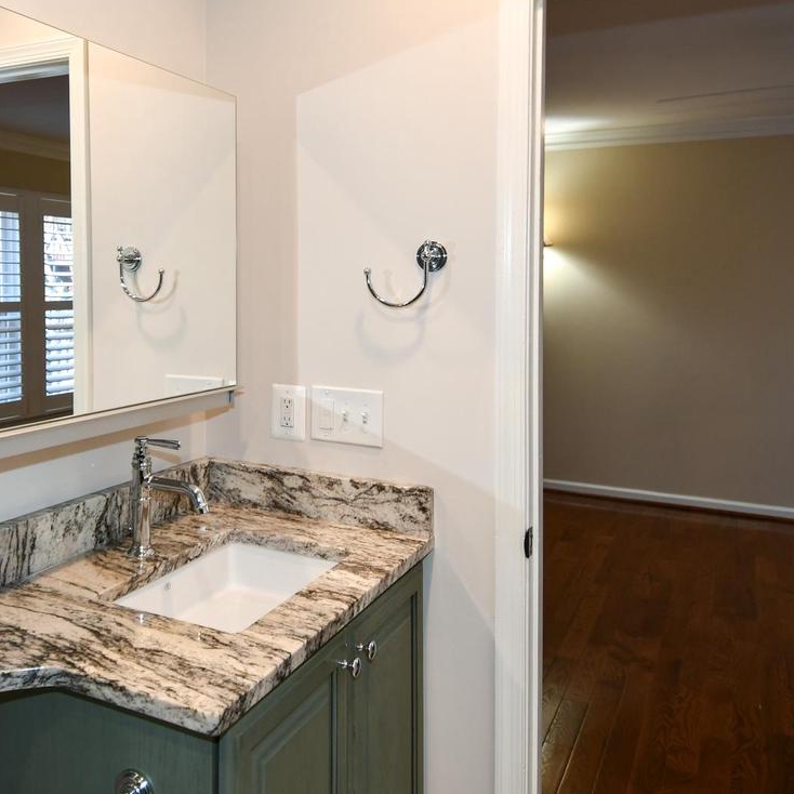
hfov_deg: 52.6
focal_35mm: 30
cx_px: 241
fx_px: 779
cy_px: 321
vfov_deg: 53.7
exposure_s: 1/60
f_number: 4
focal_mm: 12
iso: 250
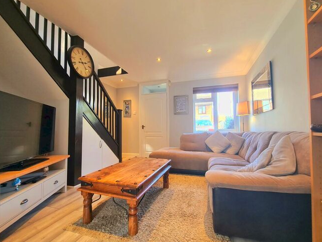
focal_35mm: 14
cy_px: 125
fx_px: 130
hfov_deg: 102.0
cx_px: 160
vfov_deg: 85.7
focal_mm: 2.22
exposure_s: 1/50
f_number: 2.2
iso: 100
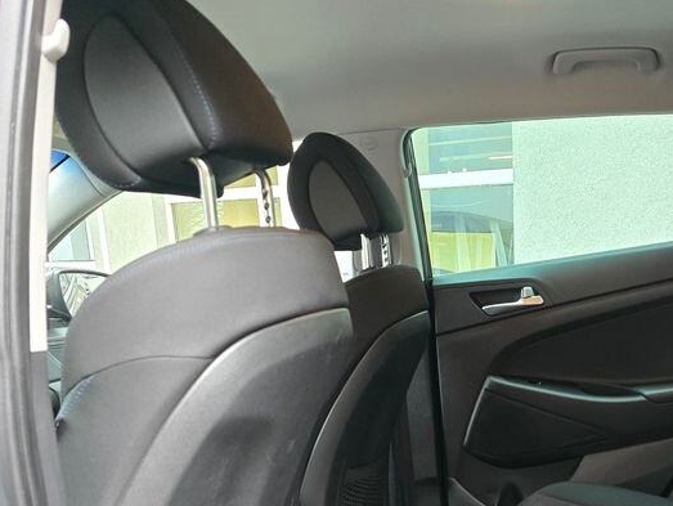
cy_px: 465
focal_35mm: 45
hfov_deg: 40.6
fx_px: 875
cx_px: 522
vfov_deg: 30.6
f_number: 1.7
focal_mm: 6.3
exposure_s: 1/100
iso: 1600
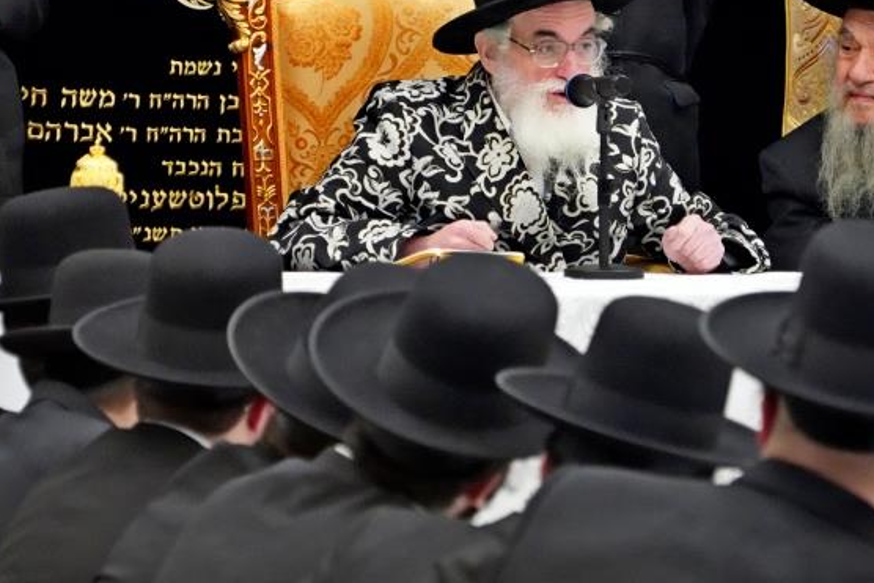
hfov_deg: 6.7
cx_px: 541
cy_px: 89
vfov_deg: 4.5
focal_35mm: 306
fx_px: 7430
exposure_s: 1/400
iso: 12800
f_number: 6.3
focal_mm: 166
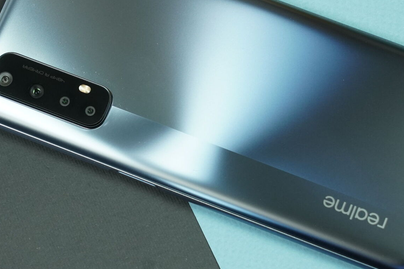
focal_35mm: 117
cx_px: 232
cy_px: 116
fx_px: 1313
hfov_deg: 17.5
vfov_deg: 11.7
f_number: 6.3
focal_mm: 70
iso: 2000
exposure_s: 1/160
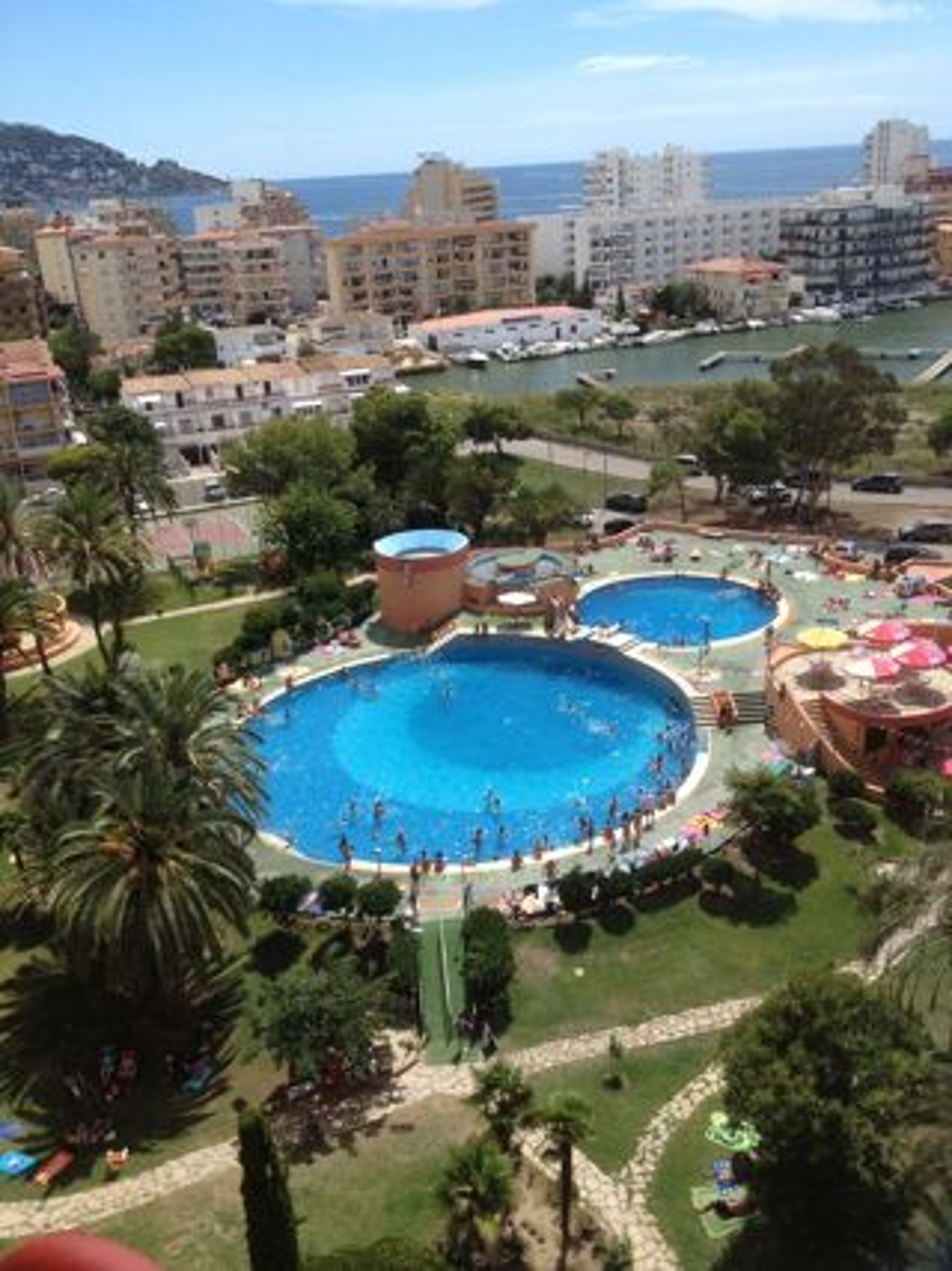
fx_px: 1284
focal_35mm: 35
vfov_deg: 52.6
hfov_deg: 40.7
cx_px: 476
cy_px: 636
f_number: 2.4
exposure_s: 1/1905
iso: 50
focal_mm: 4.28
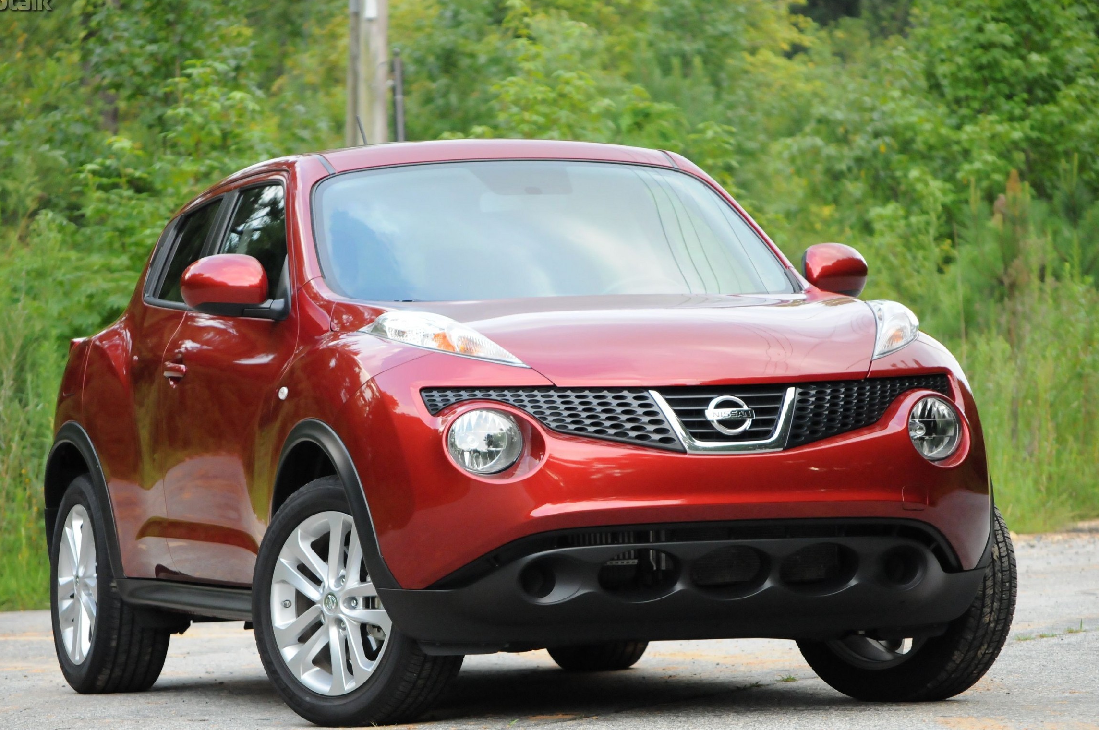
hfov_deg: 10.8
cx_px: 545
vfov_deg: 7.2
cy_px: 389
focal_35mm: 190
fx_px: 5794
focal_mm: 116
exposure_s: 1/320
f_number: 5.6
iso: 2000
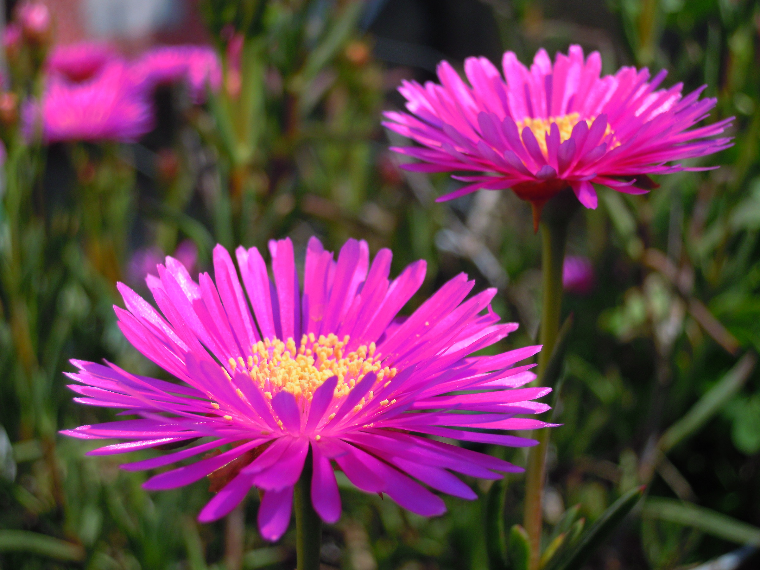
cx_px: 380
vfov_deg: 23.3
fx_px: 1383
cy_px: 285
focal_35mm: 63
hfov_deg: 30.7
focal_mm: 11.2
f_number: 11.3
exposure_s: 1/160
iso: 100
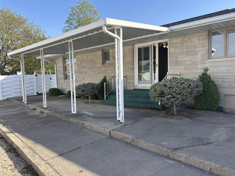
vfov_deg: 53.1
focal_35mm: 26
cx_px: 118
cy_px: 88
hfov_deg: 67.3
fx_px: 177
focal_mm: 5.96
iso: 50
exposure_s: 1/927
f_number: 1.6
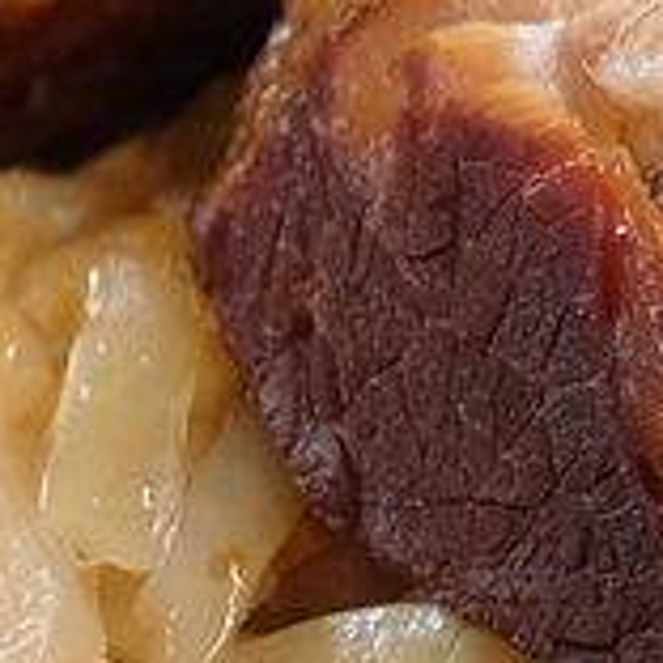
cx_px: 884
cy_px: 412
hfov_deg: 9.9
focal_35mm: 172
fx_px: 3727
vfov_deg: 10.2
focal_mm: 23
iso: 320
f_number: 3.6
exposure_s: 1/125
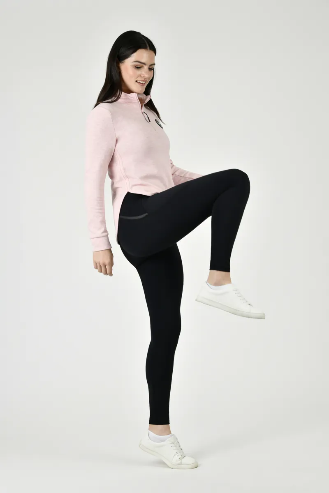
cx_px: 164
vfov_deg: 28.8
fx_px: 960
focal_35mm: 70
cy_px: 246
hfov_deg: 19.5
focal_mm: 70
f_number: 6.3
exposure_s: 1/160
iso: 200
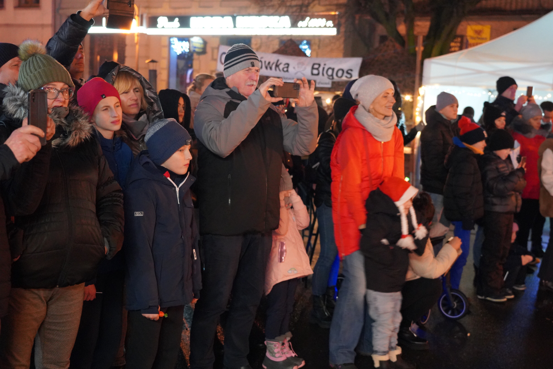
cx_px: 276
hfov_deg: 43.6
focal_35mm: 45
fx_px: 691
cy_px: 184
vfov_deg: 29.9
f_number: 4
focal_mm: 45
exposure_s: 1/20
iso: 12800
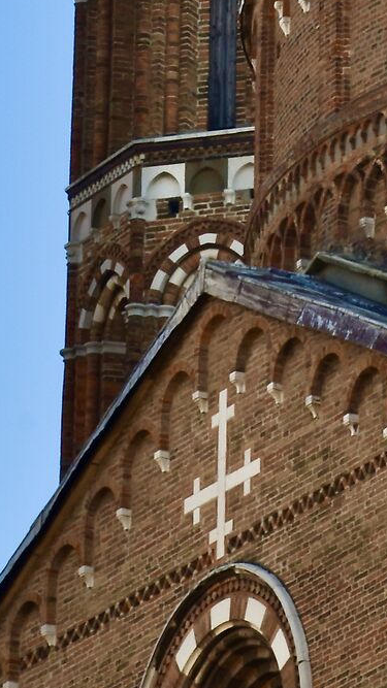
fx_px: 7227
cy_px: -345
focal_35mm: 396
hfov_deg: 3.1
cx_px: 344
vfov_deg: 5.4
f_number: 18
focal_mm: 70
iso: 125
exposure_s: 1/60
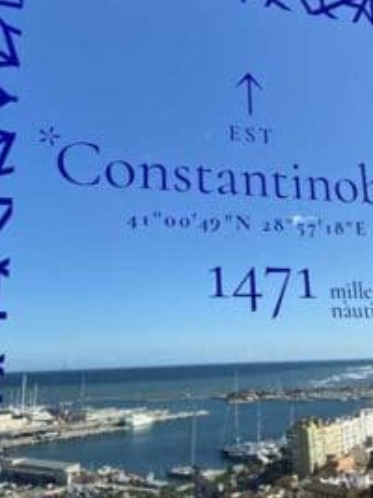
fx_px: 561
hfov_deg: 36.7
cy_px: 222
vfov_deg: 47.8
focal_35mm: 39
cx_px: 220
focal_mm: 4.25
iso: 32
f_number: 1.8
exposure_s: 1/2268
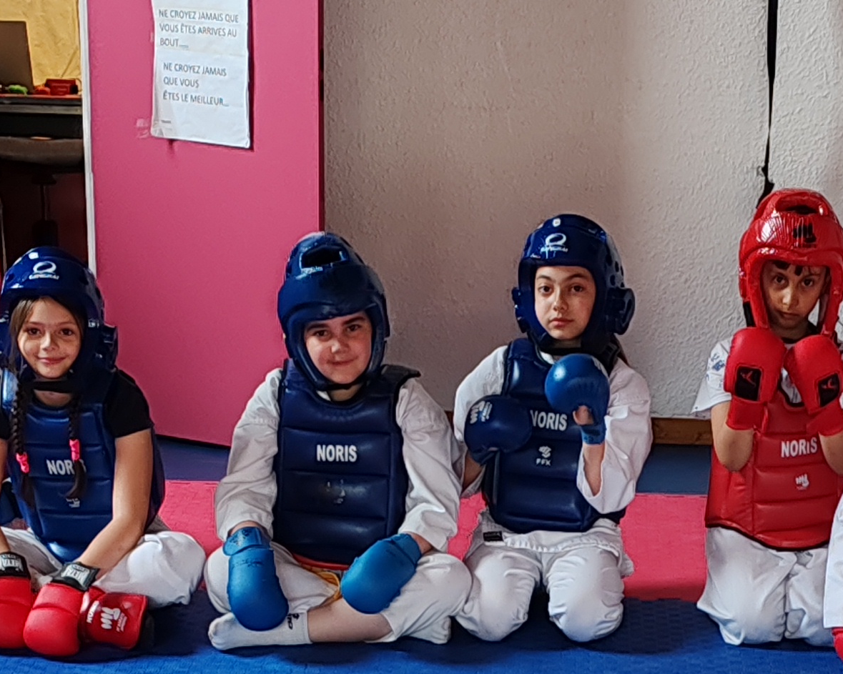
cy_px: 758
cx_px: 571
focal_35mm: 111
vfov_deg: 13.6
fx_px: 2769
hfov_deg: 17.3
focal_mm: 6.12
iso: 320
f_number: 1.9
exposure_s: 1/100
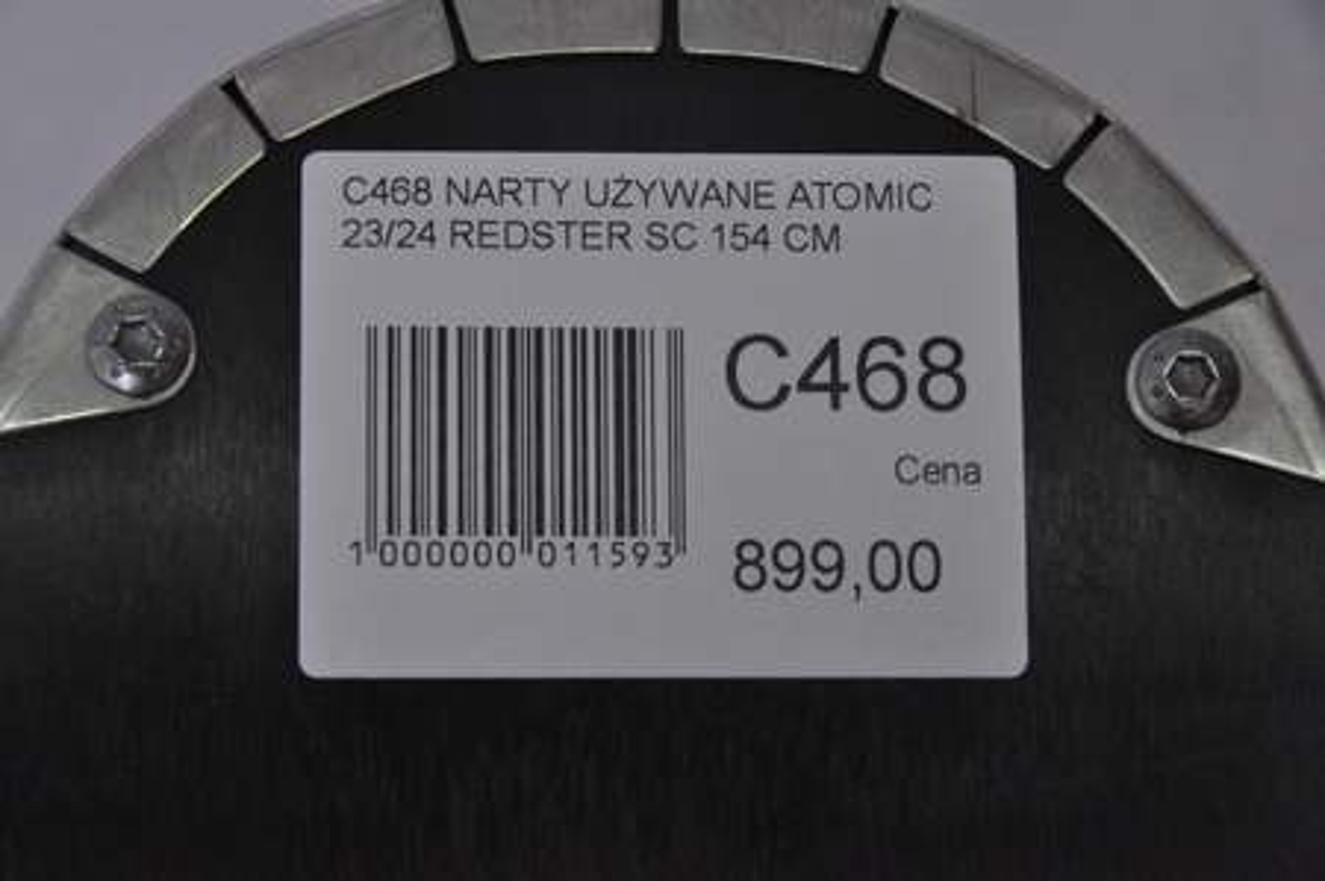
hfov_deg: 13.1
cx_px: 662
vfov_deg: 8.7
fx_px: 5790
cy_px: 440
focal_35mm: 158
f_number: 9.5
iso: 3200
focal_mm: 105
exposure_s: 1/125
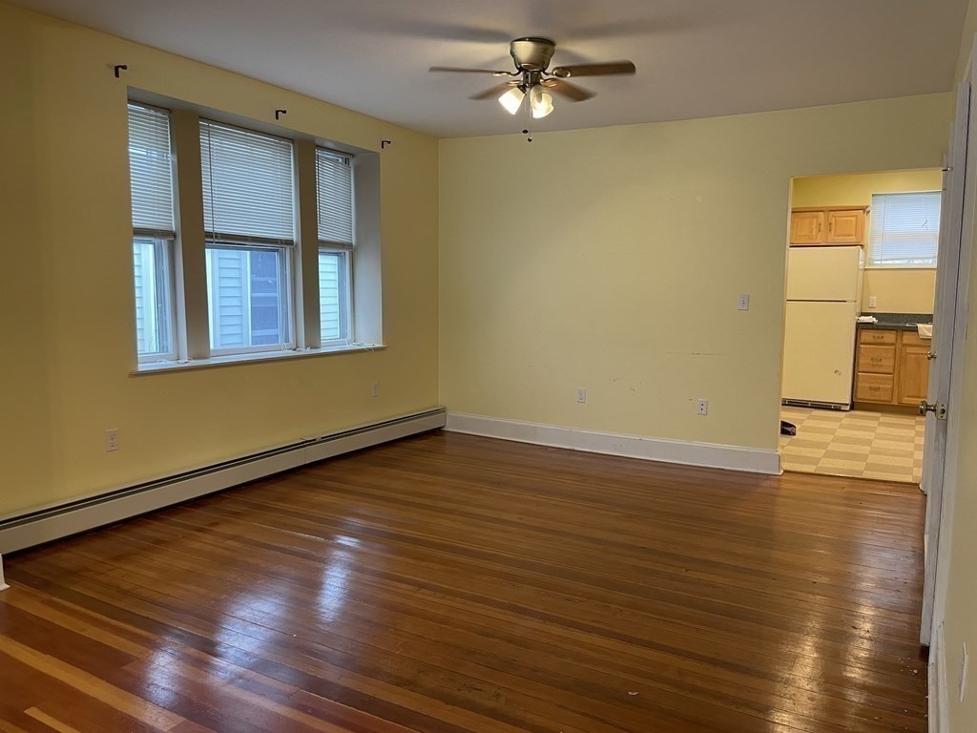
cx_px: 488
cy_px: 366
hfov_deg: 67.3
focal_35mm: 26
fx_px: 734
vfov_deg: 53.1
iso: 125
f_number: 1.6
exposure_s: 1/60
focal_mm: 4.2
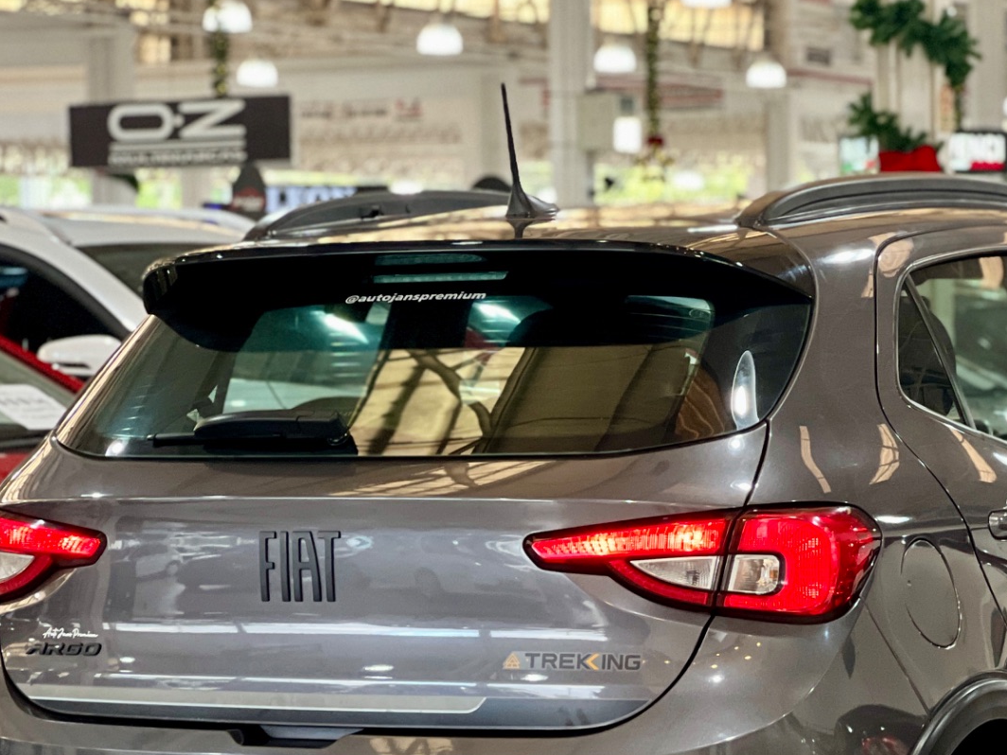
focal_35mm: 139
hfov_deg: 14.2
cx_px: 649
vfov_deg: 10.6
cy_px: 673
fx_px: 4044
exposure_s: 1/40
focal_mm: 9
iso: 320
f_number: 2.8
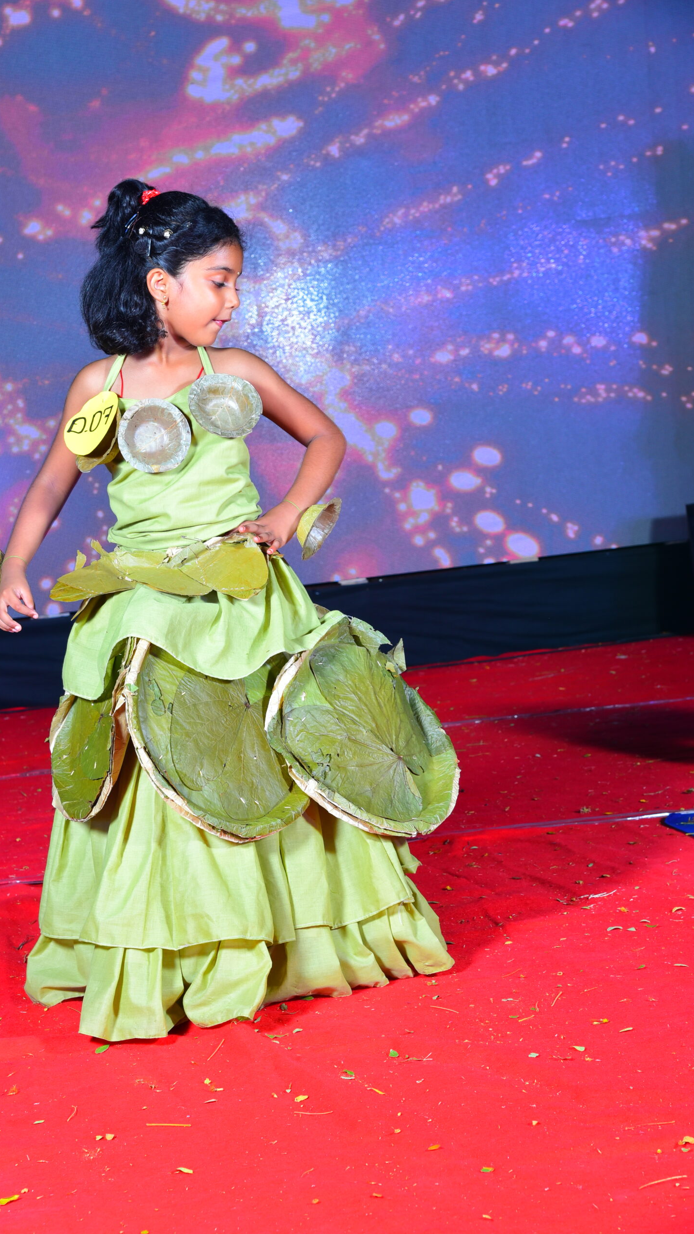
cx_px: 287
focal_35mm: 79
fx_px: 2584
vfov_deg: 26.8
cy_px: 616
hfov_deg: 15.3
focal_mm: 75
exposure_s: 1/125
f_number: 9
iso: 640
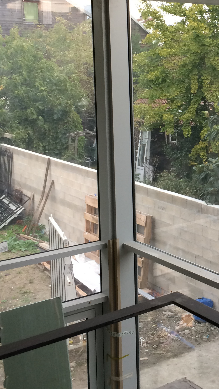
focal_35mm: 58
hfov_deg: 19.9
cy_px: 120
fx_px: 599
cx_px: 236
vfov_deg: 35.6
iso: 40
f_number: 2.2
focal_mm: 4.15
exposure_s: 1/33
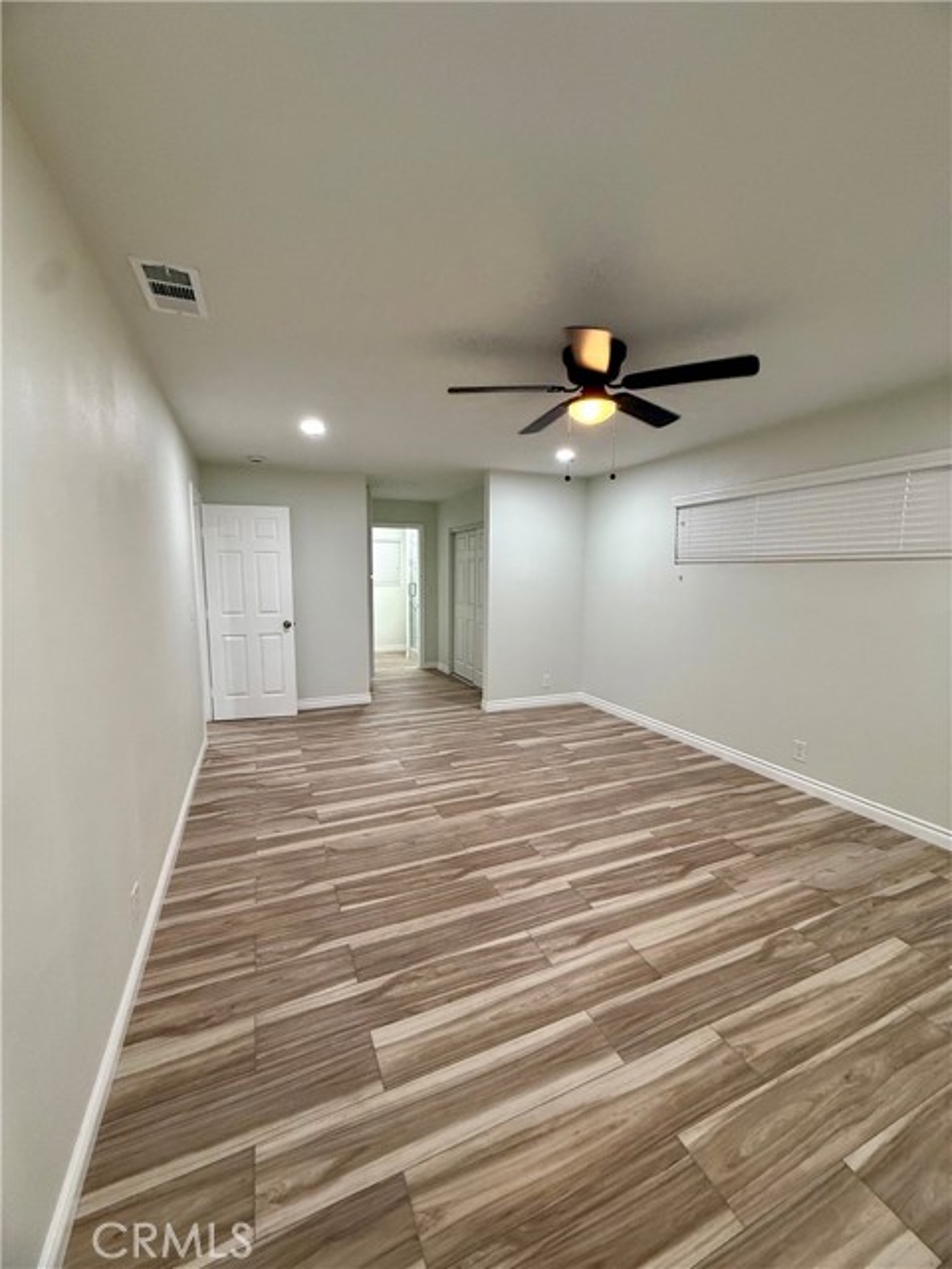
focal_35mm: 14
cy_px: 634
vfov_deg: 102.1
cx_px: 476
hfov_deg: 85.7
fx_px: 513
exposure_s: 1/120
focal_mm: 2.22
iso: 320
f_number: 2.2
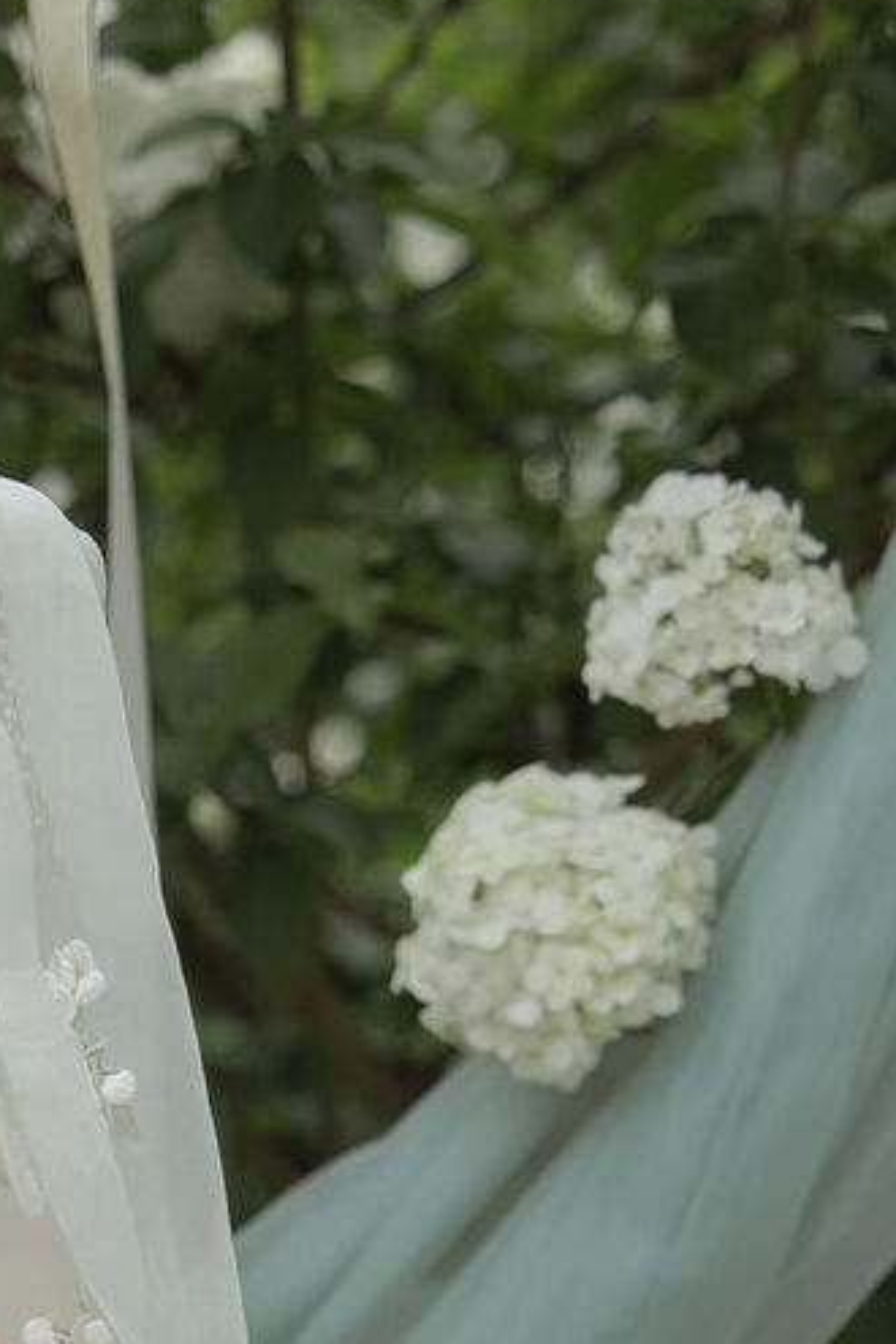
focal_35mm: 280
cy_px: 2054
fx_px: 10453
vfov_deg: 7.2
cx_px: -326
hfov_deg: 4.9
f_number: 2.8
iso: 250
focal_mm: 89
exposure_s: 1/1000
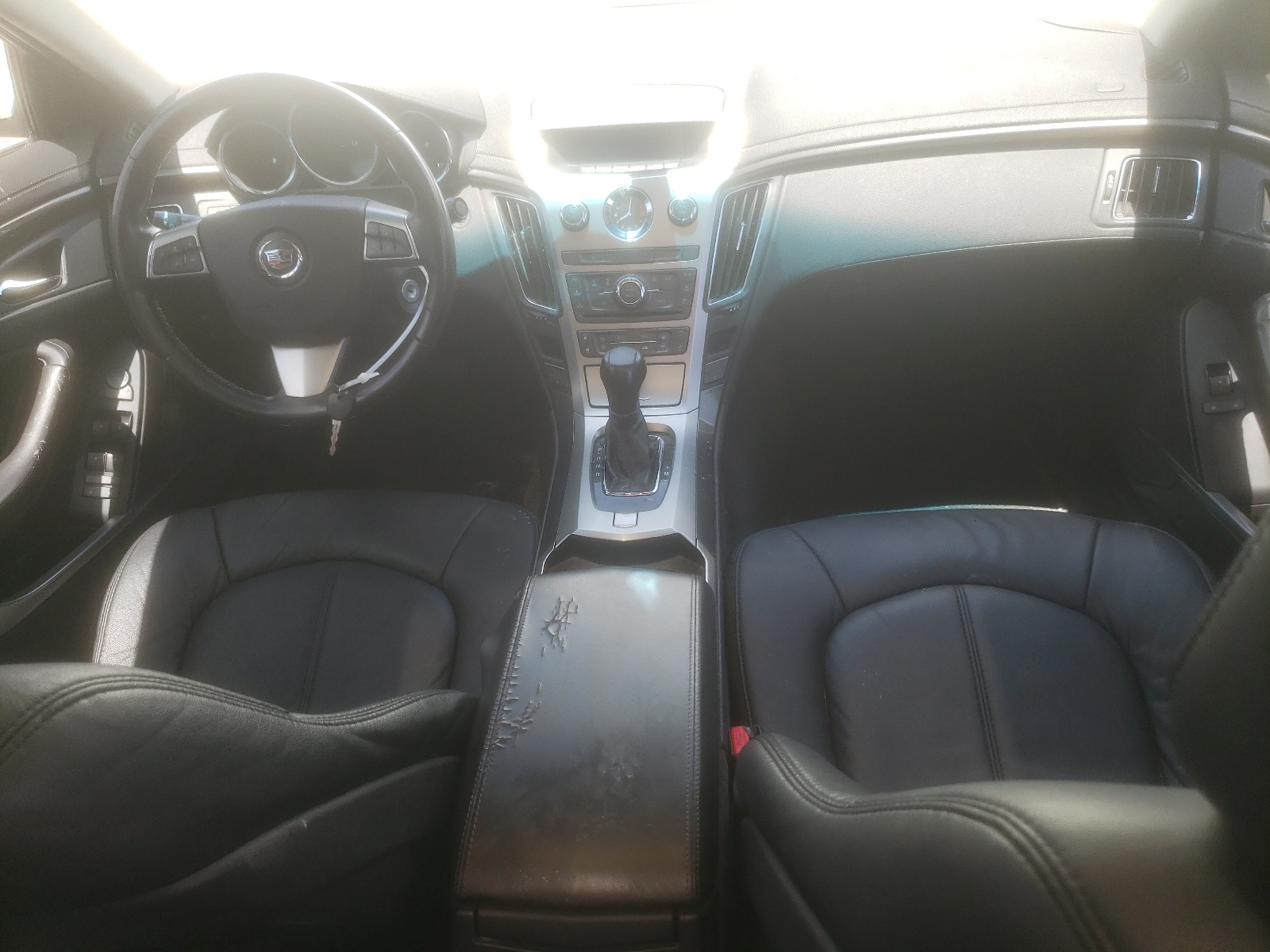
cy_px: 476
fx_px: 954
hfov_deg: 67.3
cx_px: 635
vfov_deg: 53.1
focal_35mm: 26
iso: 50
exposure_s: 1/233
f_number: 1.5
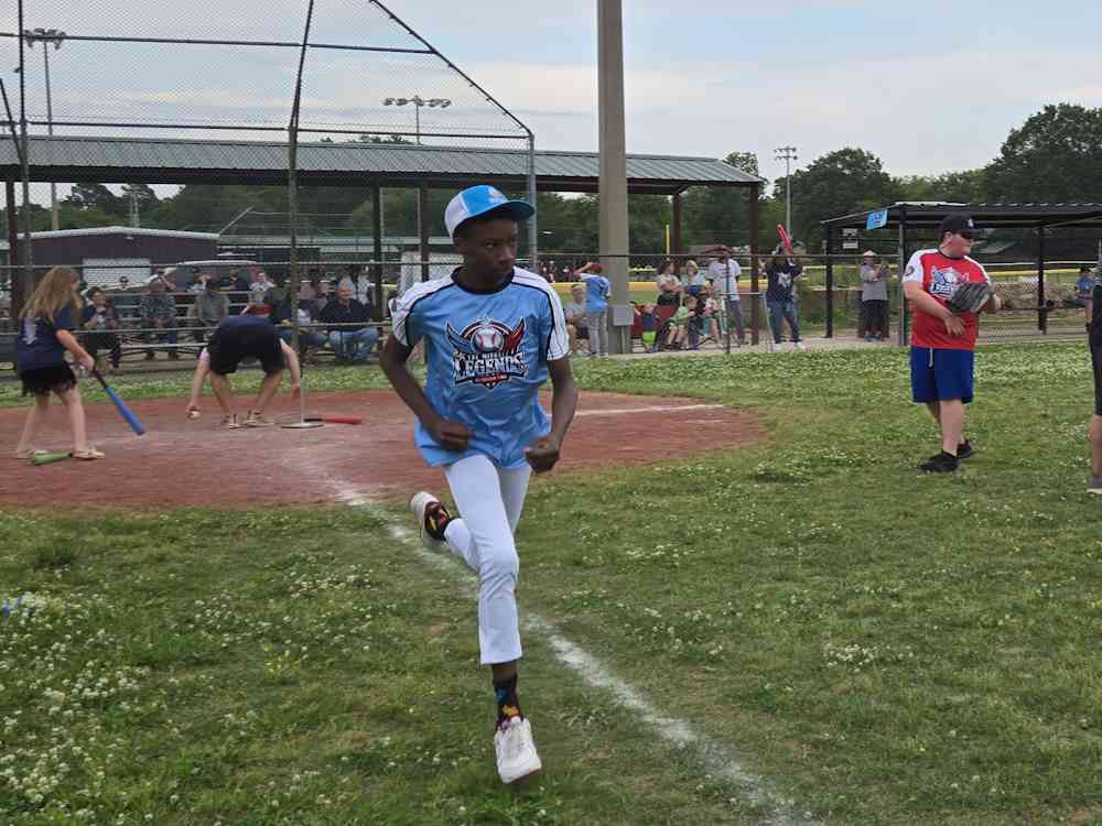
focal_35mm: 23
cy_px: 413
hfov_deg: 73.9
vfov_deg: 58.9
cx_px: 551
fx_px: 732
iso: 25
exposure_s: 1/338
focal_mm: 5.4
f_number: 1.8
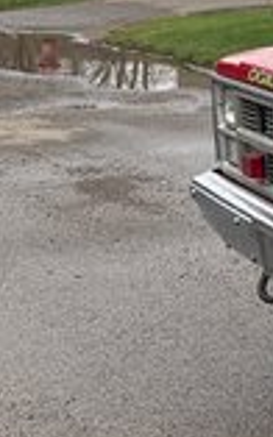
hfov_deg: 9.4
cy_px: 96
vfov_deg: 20.2
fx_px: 1215
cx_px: 873
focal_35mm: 102
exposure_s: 1/473
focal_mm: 6.86
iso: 80
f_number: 1.78
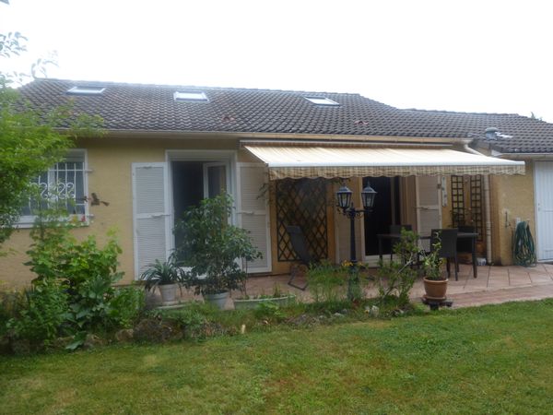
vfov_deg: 56.8
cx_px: 276
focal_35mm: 24
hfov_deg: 71.6
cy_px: 208
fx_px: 383
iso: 100
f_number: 3.3
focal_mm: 4.3
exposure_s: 1/100
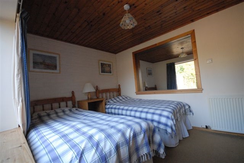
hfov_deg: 100.3
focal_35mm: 15
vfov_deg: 77.4
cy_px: 82
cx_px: 122
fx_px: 102
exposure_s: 1/160
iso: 1600
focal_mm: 10
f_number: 6.3
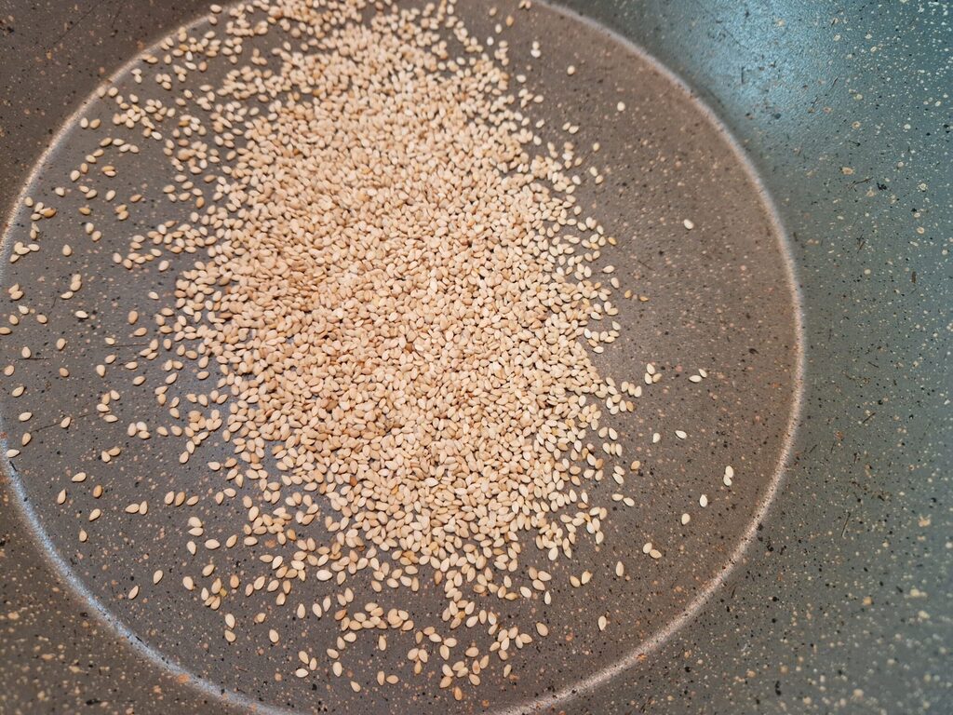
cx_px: 476
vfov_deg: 58.9
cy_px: 358
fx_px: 633
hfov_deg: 73.9
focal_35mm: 23
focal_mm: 5.4
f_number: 1.8
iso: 500
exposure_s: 1/100
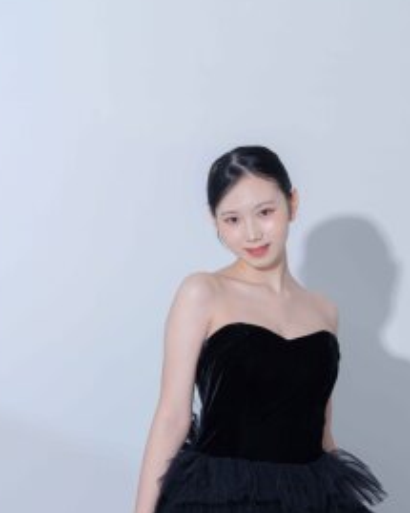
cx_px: 215
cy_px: 307
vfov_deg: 13.9
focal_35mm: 139
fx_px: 2110
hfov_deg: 11.1
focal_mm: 55
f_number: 4
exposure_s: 1/125
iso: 200
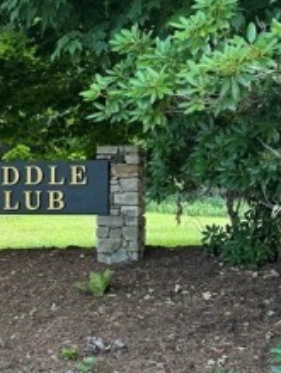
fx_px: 907
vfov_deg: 23.2
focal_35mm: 84
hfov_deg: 17.3
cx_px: 19
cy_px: 209
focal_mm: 6.76
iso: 50
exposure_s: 1/130
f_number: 1.78
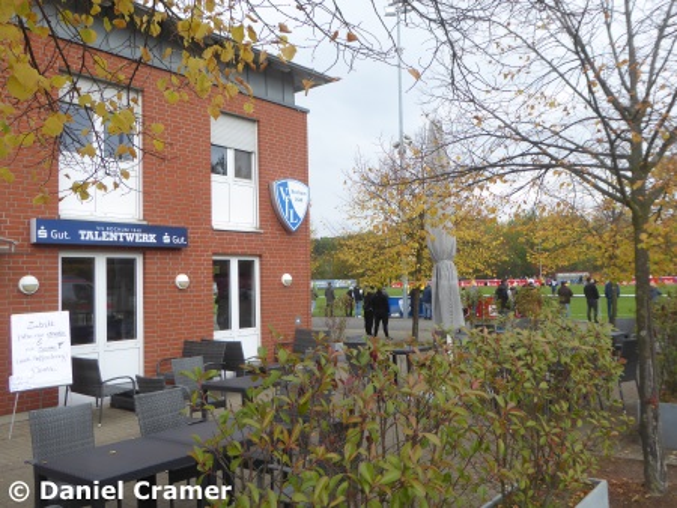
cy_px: 254
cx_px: 338
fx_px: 607
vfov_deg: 45.5
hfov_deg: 58.3
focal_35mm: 31
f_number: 3.5
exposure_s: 1/200
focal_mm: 5.4
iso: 80
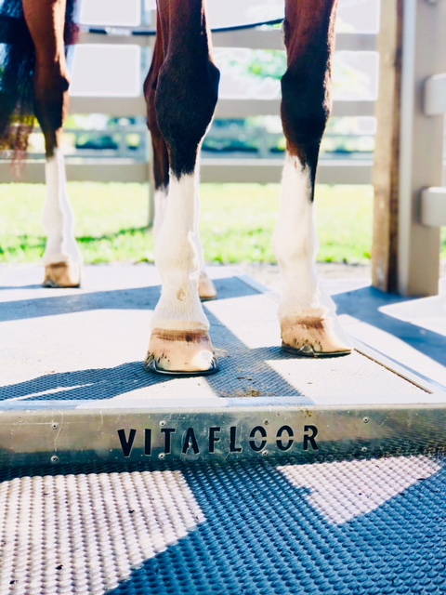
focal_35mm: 57
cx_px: 223
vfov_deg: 33.8
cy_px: 298
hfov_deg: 25.7
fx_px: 979
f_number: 2.8
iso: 20
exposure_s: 1/181
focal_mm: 6.6
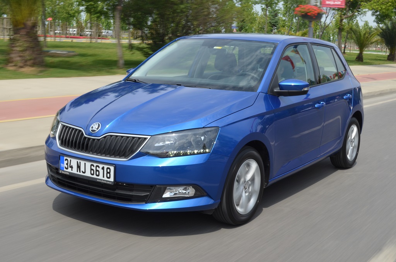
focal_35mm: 48
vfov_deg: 27.9
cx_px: 198
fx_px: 527
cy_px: 131
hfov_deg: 41.2
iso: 250
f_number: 25
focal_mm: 32
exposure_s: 1/60
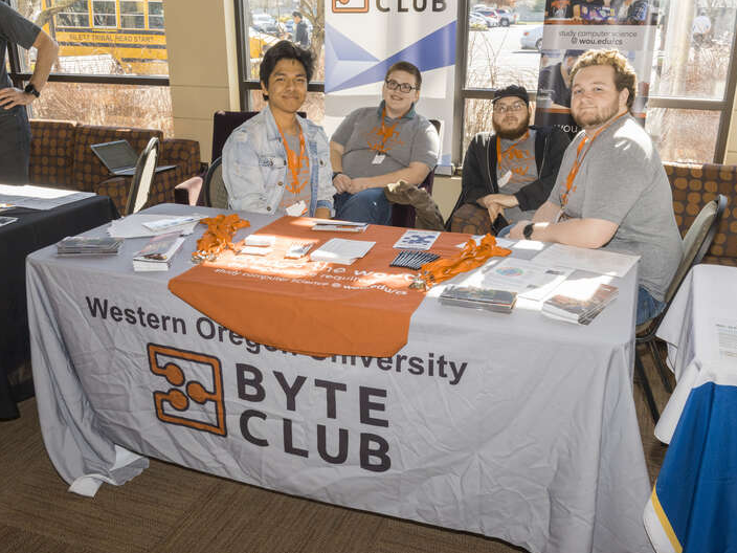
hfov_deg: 52.6
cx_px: 367
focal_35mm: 35
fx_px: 745
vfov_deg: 40.7
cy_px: 279
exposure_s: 1/50
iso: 800
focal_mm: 32
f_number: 13
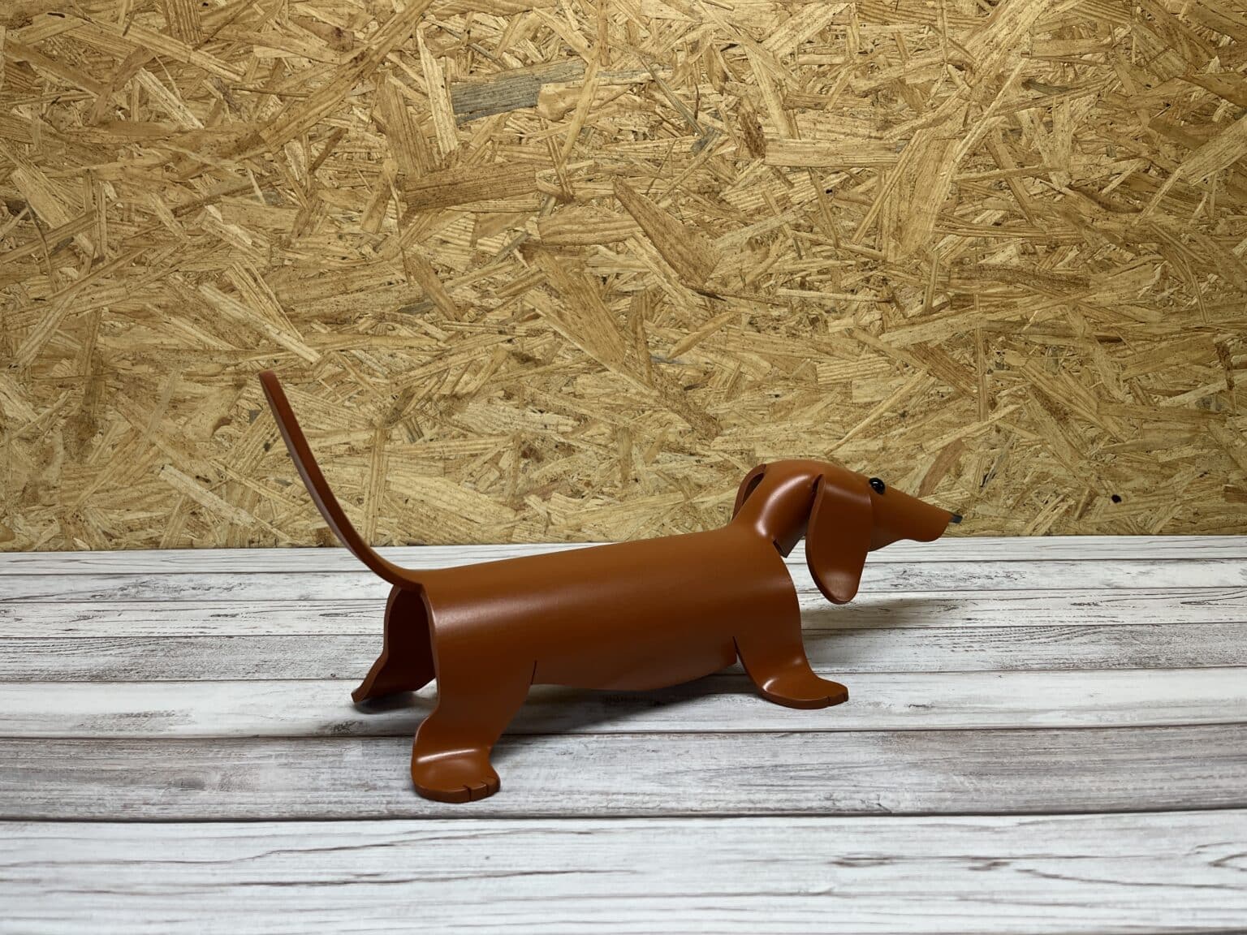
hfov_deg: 67.3
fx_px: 937
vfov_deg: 53.1
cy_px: 468
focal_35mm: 26
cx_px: 624
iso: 80
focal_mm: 5.1
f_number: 1.6
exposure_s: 1/120
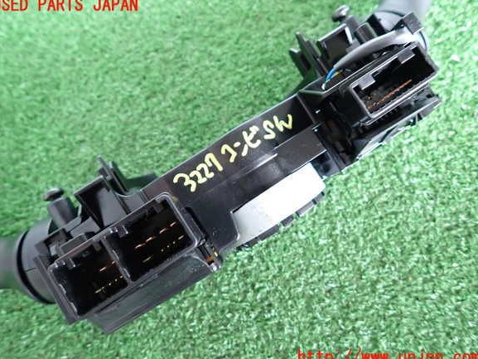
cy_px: 182
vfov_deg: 53.1
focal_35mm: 26
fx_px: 359
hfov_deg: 67.3
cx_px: 236
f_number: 2
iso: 400
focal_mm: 4.5
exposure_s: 1/30
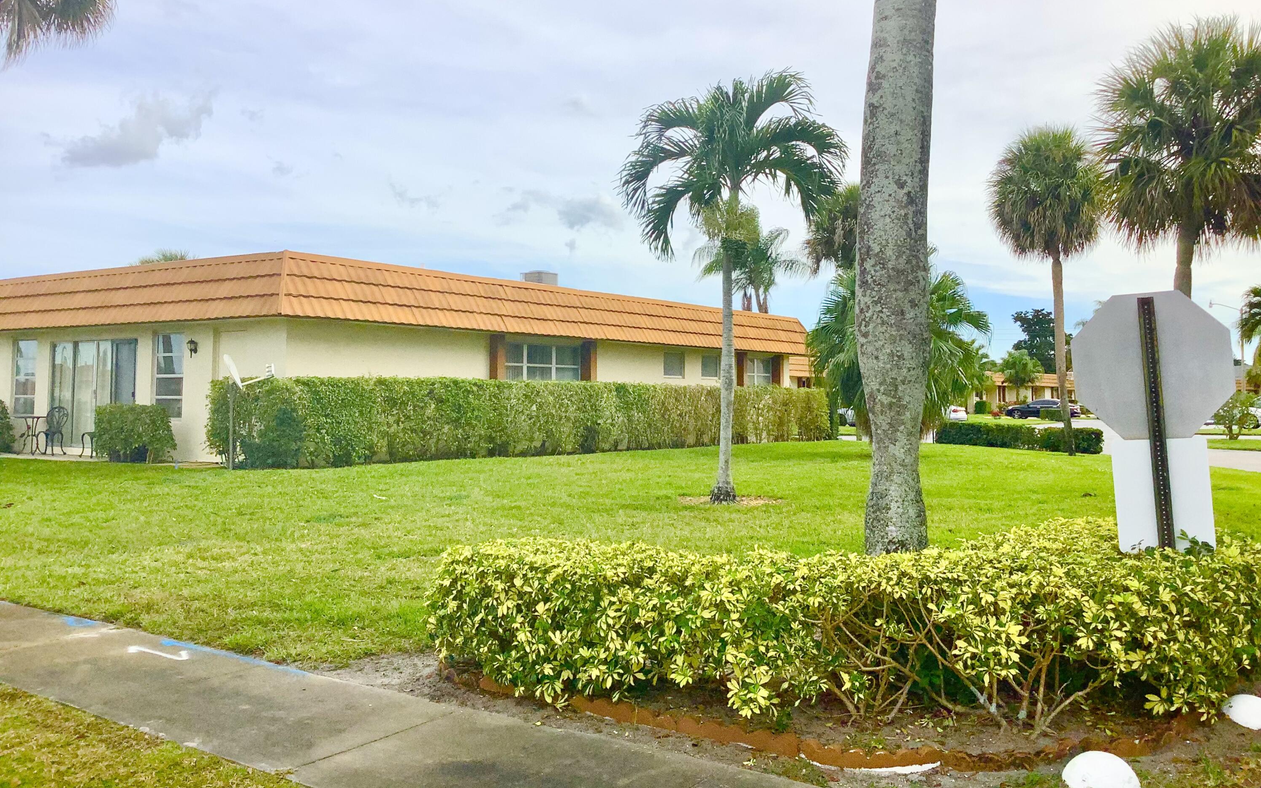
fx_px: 1134
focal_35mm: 33
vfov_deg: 38.2
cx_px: 633
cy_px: 317
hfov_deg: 58.1
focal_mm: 3.3
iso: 25
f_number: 2.4
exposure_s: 1/1631
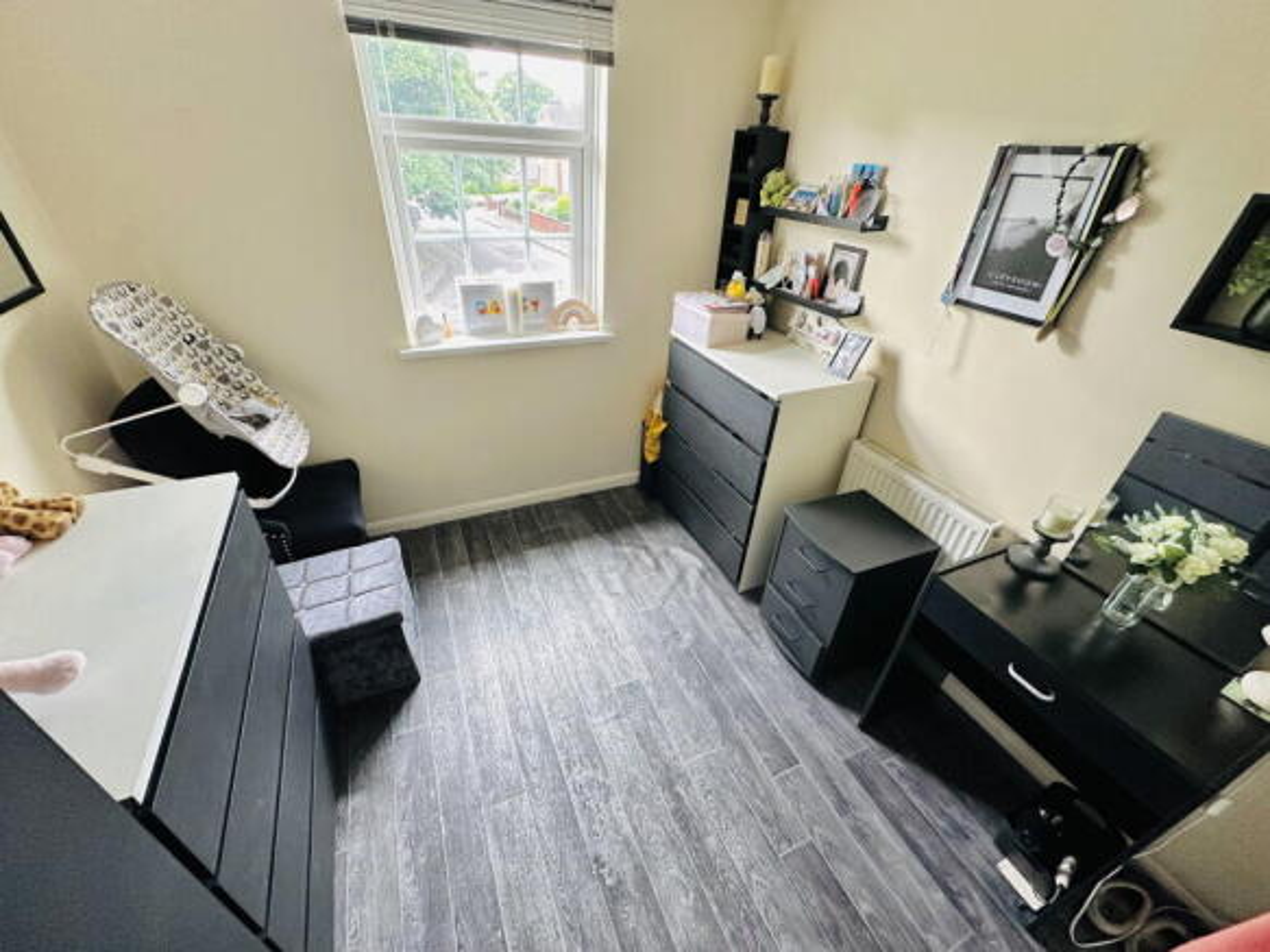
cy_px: 476
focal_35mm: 14
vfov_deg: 85.7
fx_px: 514
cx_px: 635
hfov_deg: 102.1
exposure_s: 1/50
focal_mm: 2.22
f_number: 2.2
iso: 200
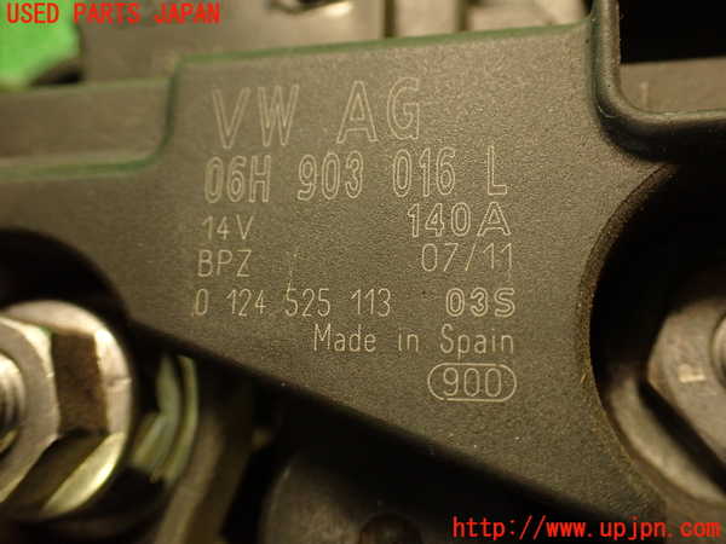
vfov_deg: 39.7
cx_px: 363
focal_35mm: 36
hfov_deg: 51.4
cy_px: 272
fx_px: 755
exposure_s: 1/40
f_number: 2.5
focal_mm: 6.37
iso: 500
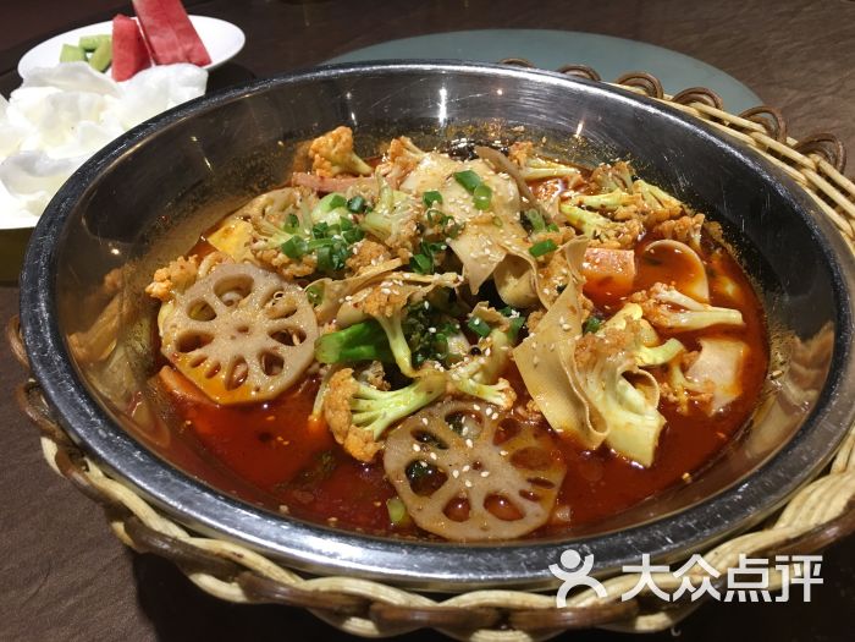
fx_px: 716
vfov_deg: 48.2
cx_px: 428
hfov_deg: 61.7
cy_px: 321
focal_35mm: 29
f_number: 2.2
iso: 50
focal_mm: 4.15
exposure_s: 1/33
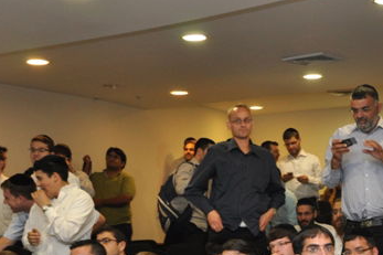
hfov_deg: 25.8
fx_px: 808
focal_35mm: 76
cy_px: 245
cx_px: 347
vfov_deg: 17.6
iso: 720
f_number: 4
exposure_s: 1/60
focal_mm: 22
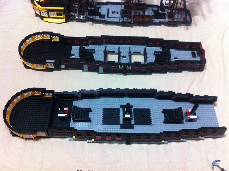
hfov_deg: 52.7
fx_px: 231
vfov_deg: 40.6
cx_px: 114
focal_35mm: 35
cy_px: 86
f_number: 2.8
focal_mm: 3.85
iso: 400
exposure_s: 1/17
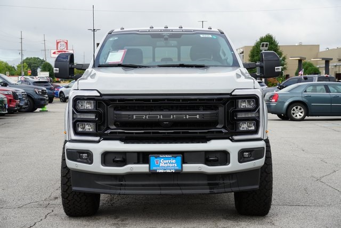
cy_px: 114
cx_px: 170
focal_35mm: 73
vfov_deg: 18.7
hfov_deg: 27.7
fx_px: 692
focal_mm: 73
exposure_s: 1/100
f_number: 9
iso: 100
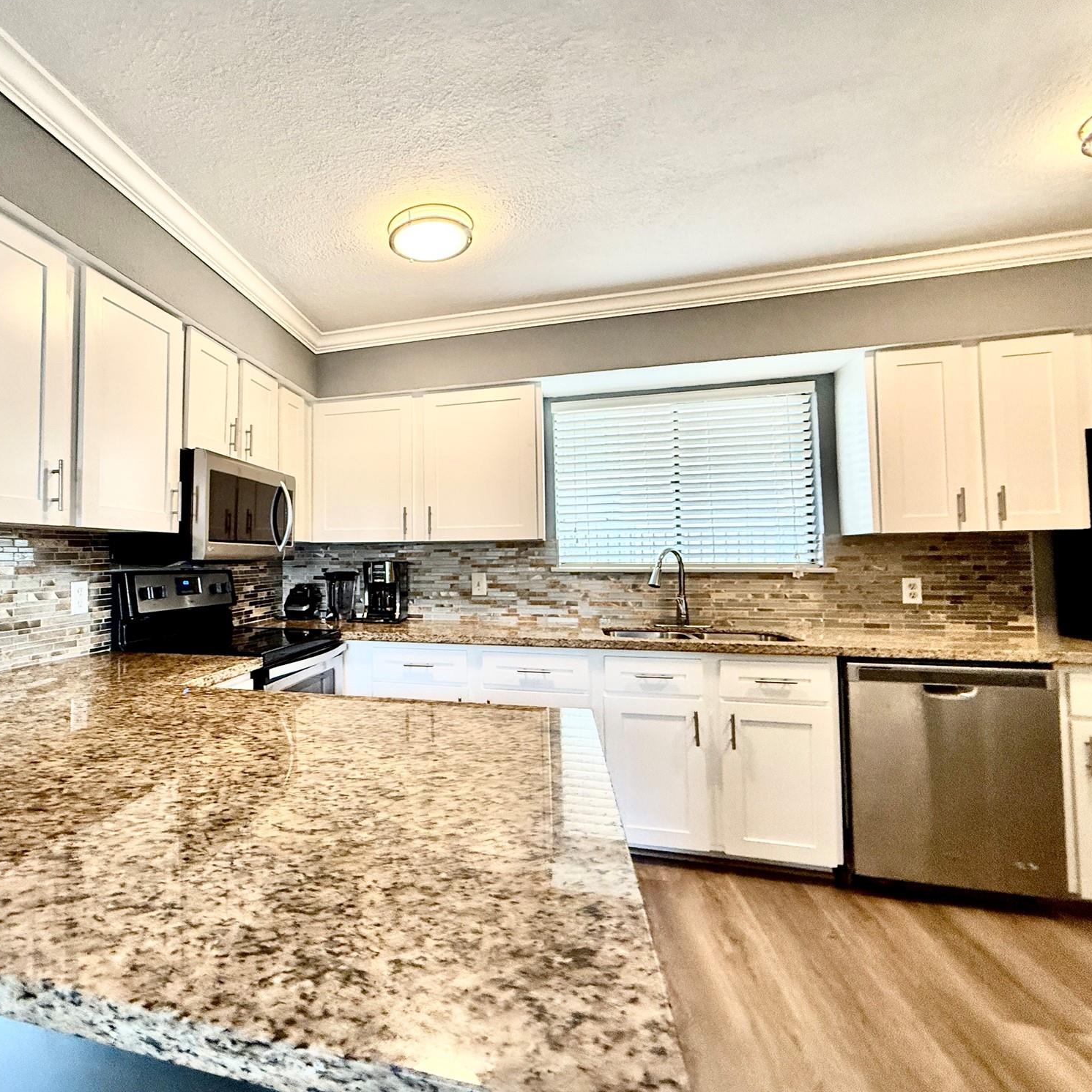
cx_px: 379
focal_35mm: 17
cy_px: 541
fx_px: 607
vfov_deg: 84.0
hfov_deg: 81.6
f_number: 2.2
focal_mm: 2.22
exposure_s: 1/120
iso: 250
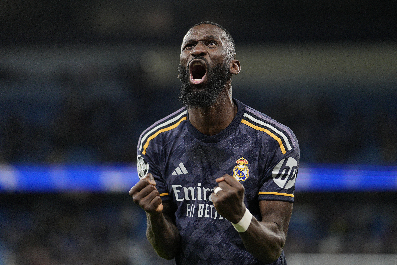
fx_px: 1489
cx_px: 198
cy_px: 132
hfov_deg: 15.2
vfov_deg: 10.2
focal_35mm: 135
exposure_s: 1/2500
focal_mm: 135
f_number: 1.8
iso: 1600
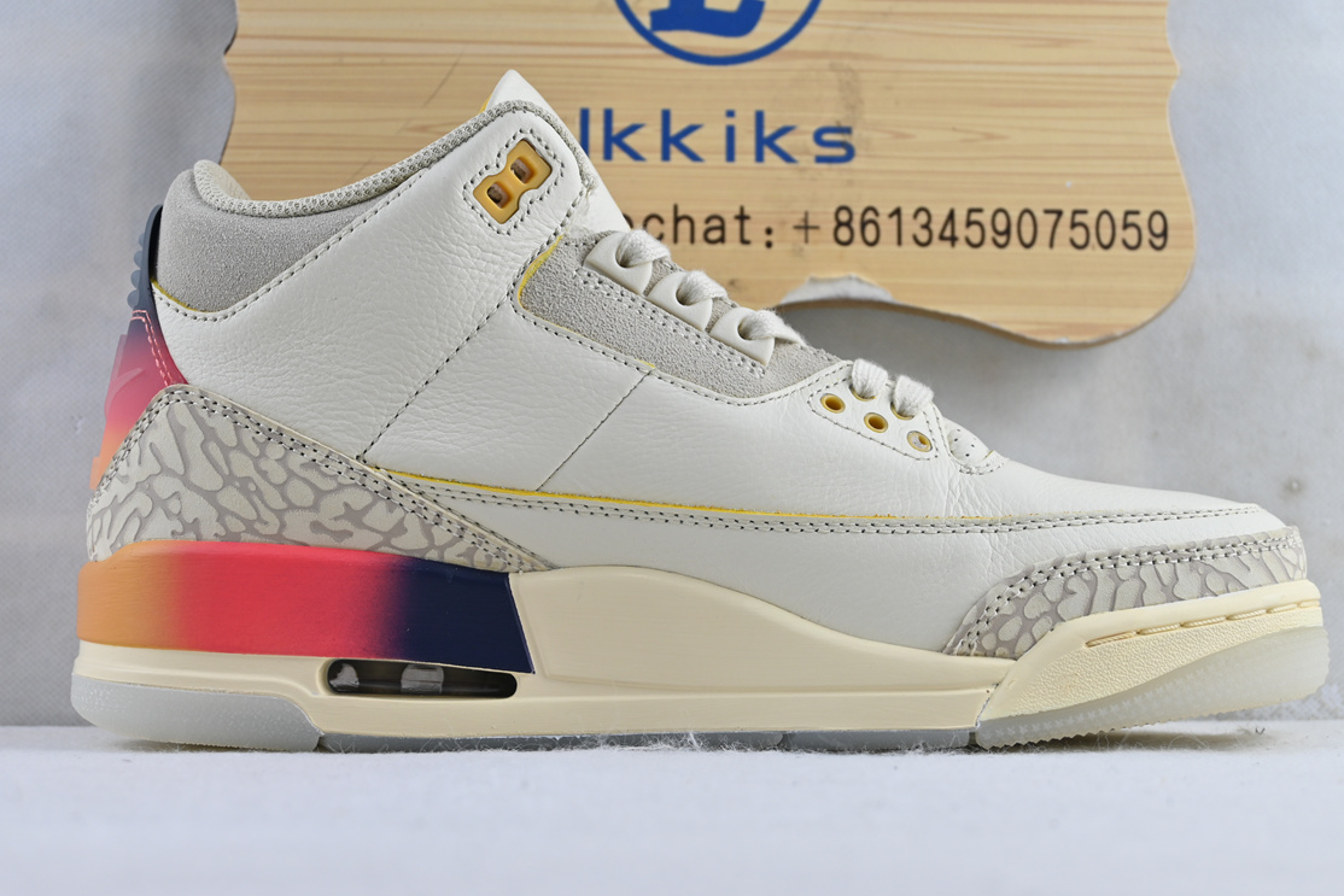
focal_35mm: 57
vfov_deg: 24.0
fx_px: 2111
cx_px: 686
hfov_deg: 35.3
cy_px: 440
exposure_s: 1/50
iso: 100
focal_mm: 35
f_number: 5.3
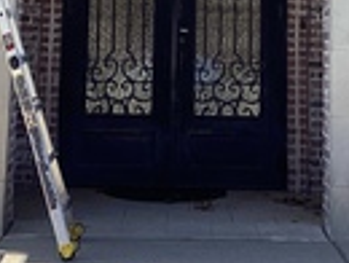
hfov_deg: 18.0
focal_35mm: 109
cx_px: 213
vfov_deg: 12.9
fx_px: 1101
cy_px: -127
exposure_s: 1/586
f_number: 2.4
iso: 25
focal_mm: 3.3
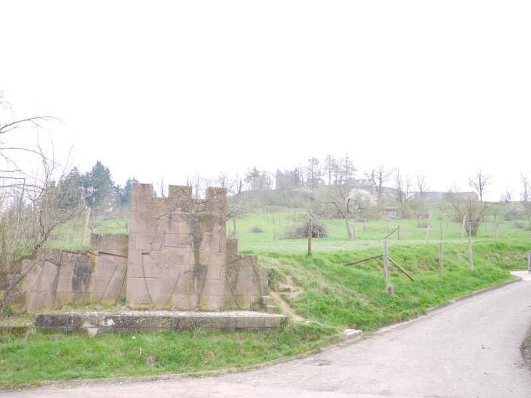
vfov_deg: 41.8
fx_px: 522
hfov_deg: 54.0
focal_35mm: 34
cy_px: 199
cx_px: 266
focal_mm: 17
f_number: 4
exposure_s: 1/100
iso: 100
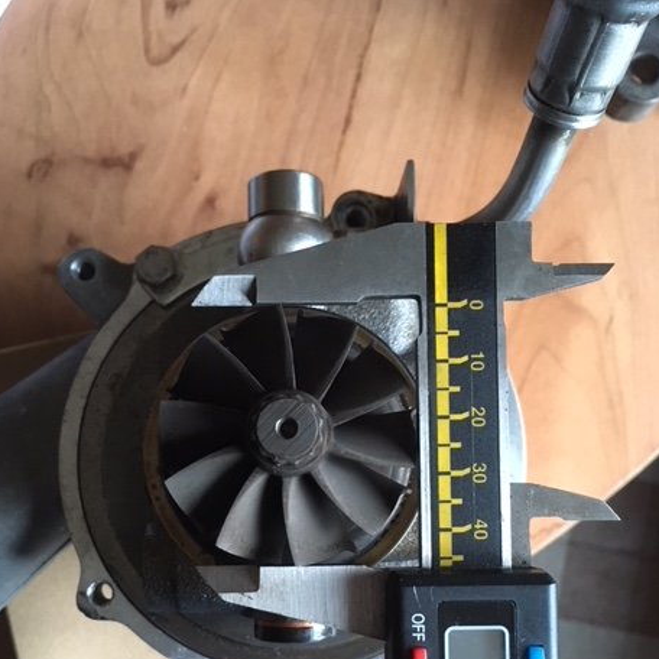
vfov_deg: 45.2
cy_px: 449
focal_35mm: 36
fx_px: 775
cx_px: 318
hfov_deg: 46.0
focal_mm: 4.15
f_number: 2.2
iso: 200
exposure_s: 1/17
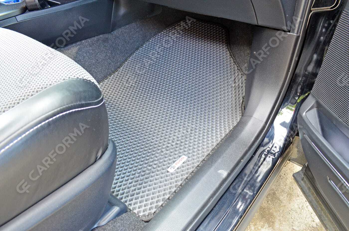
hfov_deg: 67.5
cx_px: 174
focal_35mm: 27
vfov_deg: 47.7
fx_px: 261
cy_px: 116
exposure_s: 1/15
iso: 800
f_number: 8
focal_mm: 18
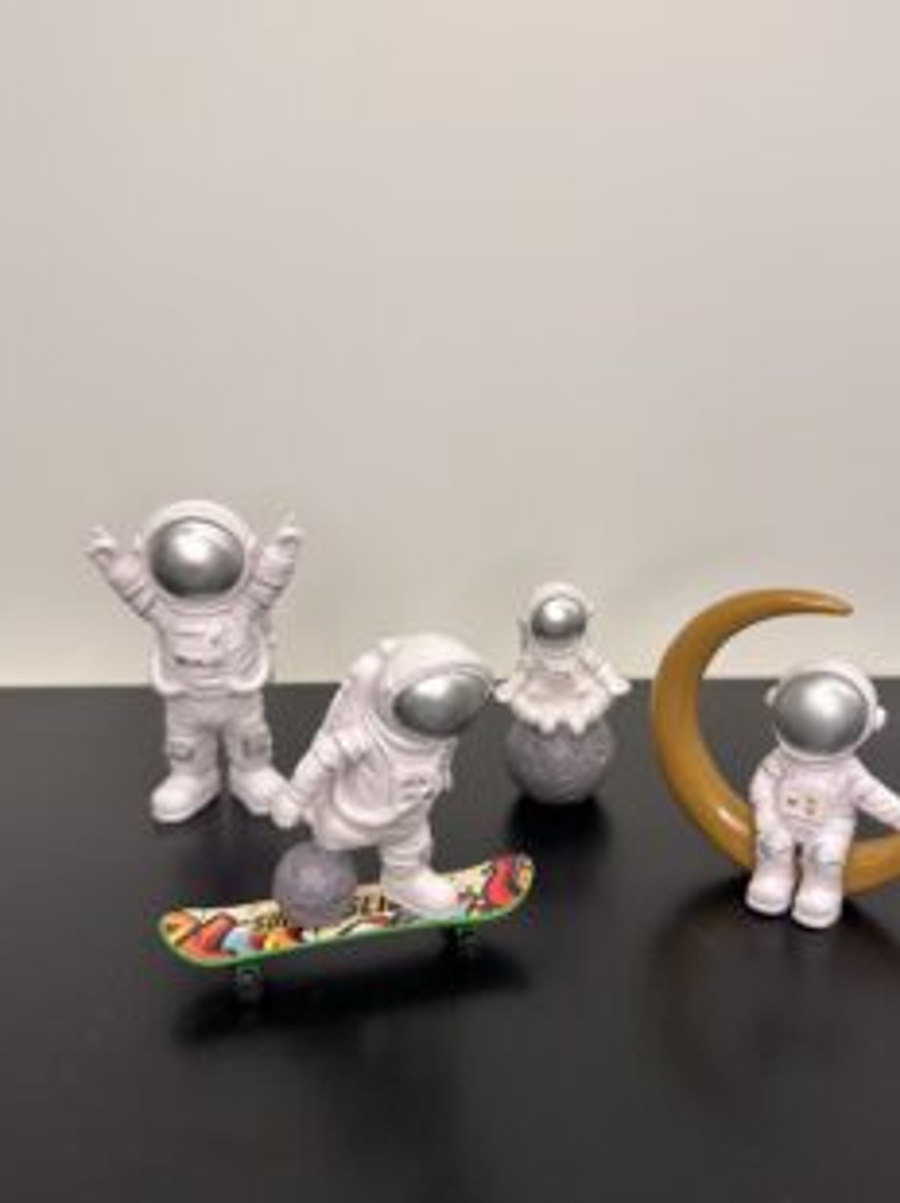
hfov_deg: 45.2
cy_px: 586
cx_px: 535
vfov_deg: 58.4
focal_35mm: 31
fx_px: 1076
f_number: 1.78
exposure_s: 1/100
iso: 100
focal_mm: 6.86
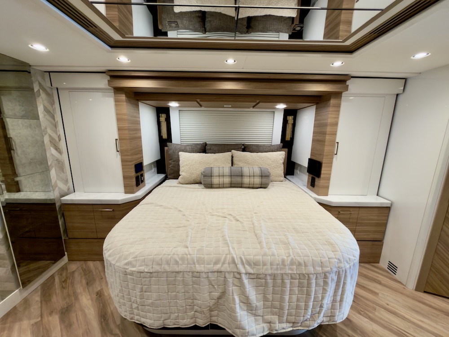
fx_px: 182
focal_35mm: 14
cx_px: 224
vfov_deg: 85.7
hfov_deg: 102.1
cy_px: 168
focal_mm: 2.22
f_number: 2.2
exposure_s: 1/30
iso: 100
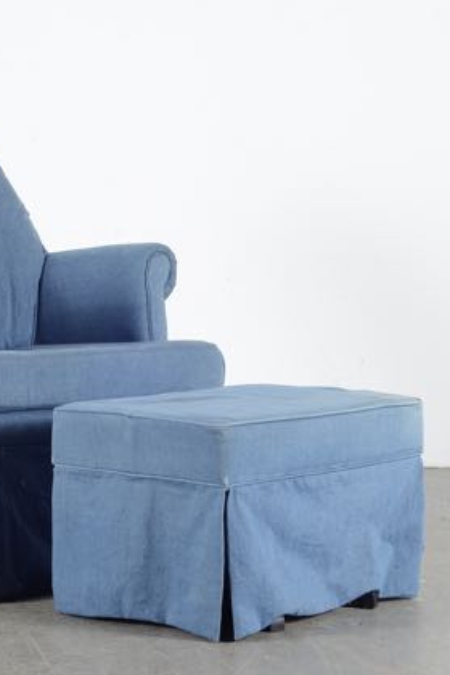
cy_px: 336
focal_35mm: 114
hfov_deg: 12.0
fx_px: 2137
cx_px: 130
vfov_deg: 17.9
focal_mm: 50
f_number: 9
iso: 100
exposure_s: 1/125
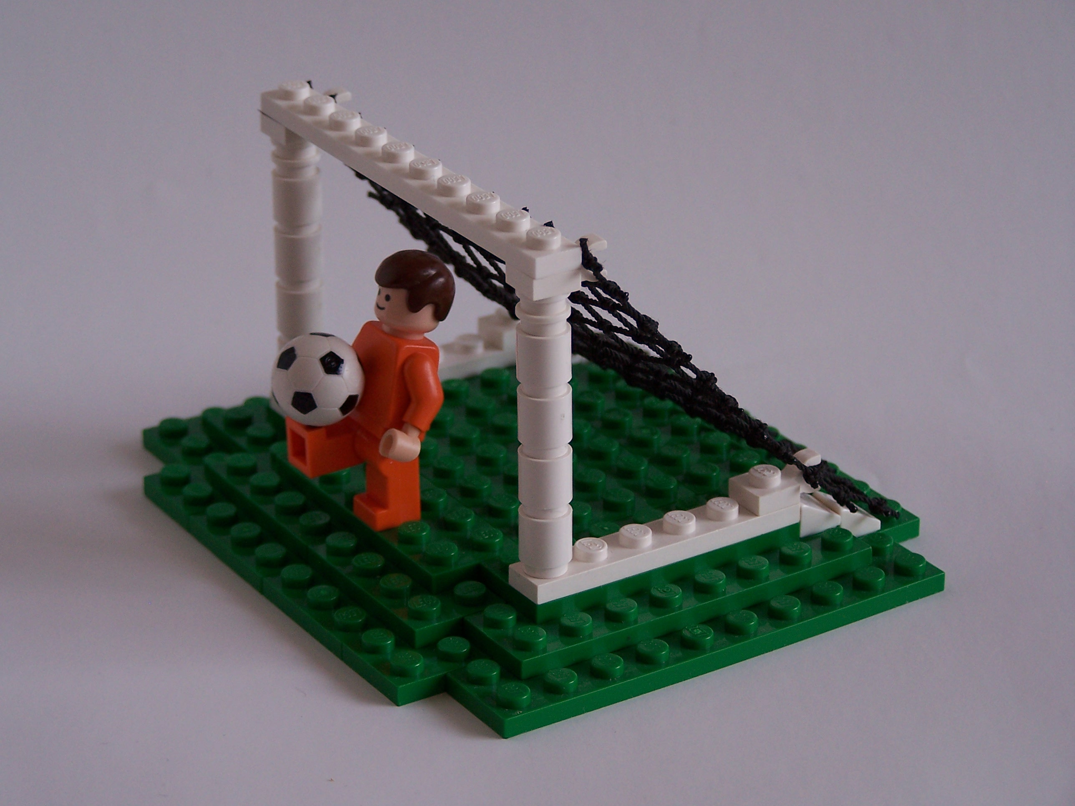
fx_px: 3261
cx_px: 538
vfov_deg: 14.1
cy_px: 403
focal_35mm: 105
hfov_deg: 18.7
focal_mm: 17.5
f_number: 3.2
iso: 80
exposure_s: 1/4
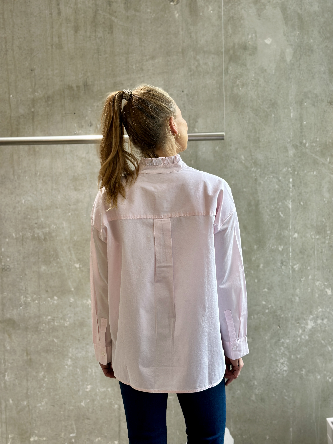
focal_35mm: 48
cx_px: 166
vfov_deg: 39.7
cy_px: 222
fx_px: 616
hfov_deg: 30.3
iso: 100
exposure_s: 1/100
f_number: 1.78
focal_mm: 6.86
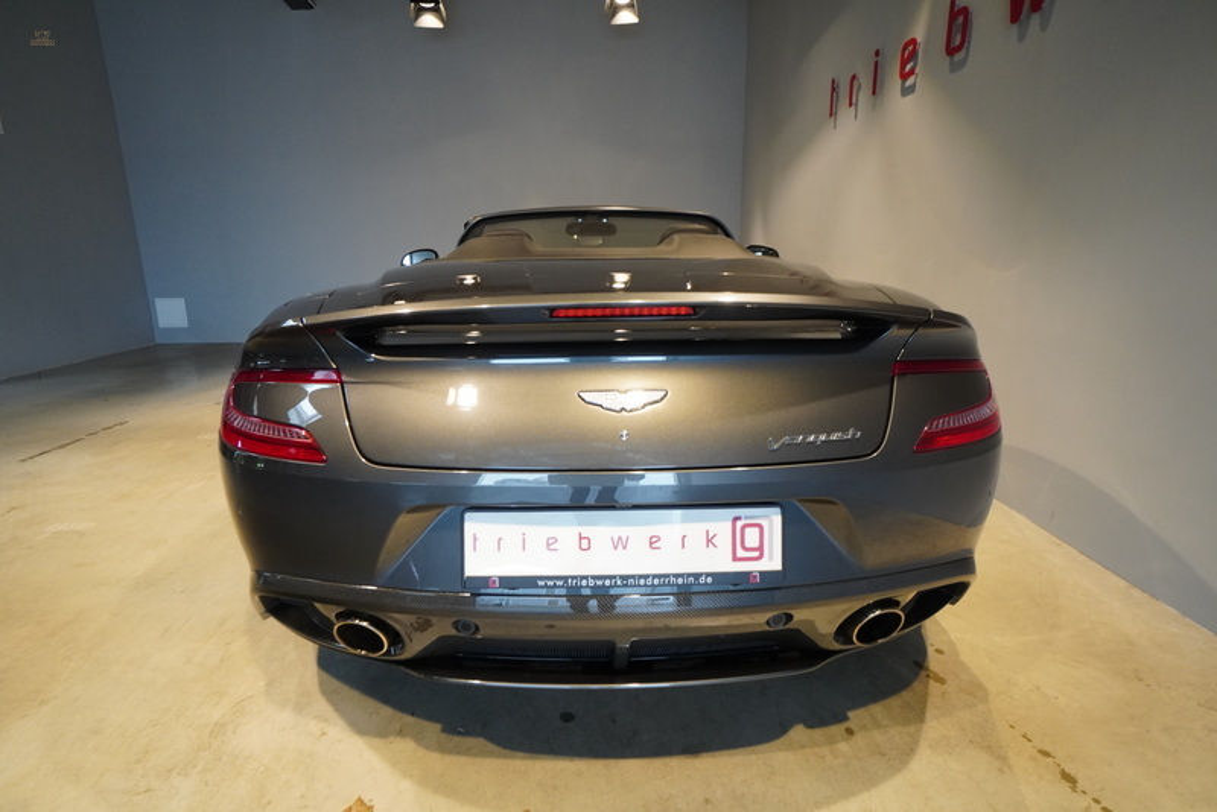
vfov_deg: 67.4
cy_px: 406
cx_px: 608
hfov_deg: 90.0
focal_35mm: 18
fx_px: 609
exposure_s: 1/30
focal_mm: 12
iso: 2000
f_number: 7.1
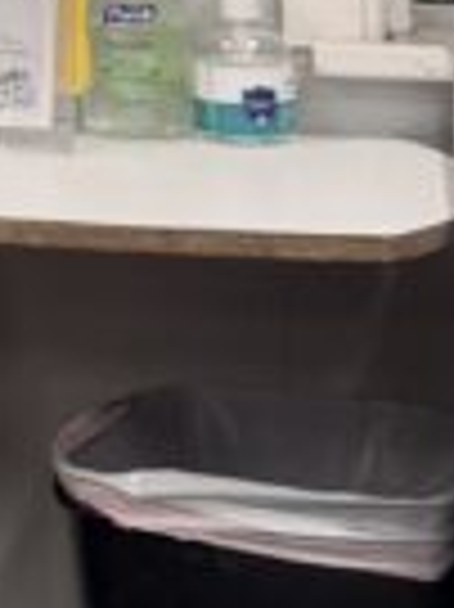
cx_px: -1236
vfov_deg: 10.4
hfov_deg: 6.7
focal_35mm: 182
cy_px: -392
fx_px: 3188
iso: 200
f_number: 1.78
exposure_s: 1/120
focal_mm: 6.76
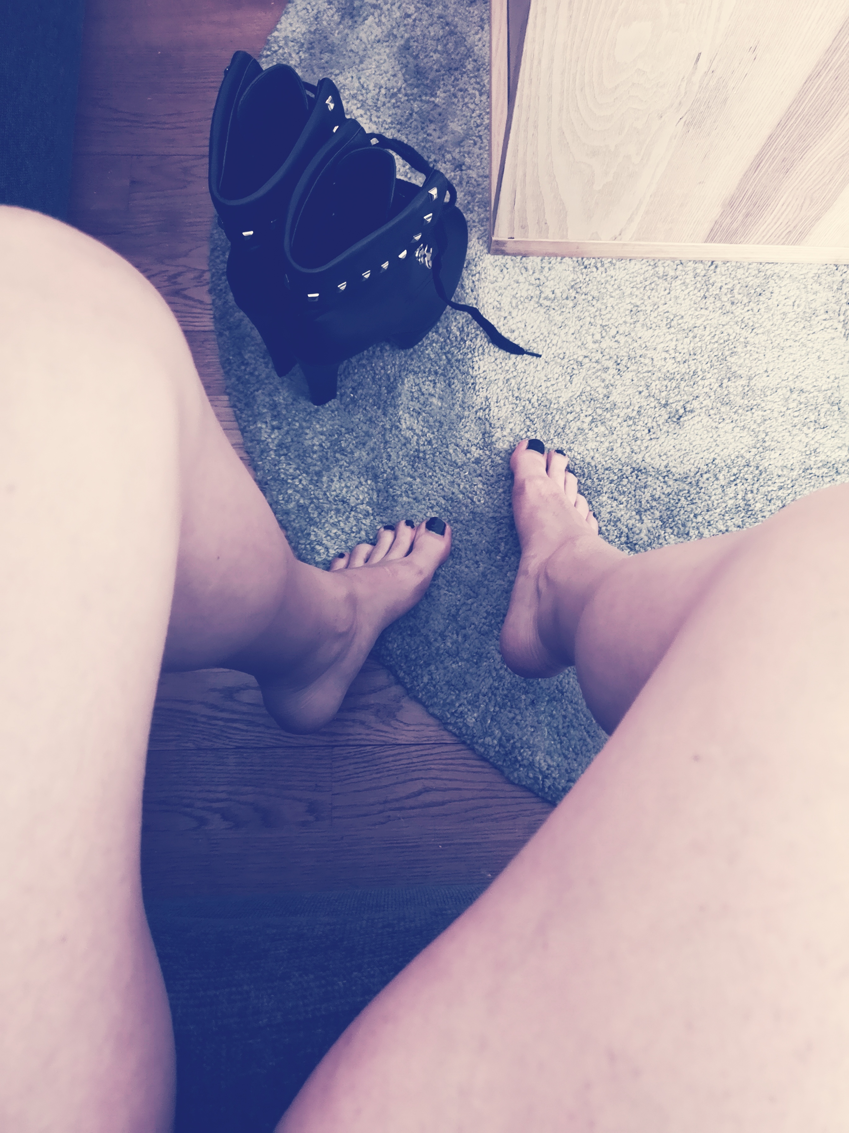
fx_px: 883
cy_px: 566
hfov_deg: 51.4
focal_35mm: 27
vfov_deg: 65.3
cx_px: 424
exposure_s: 1/16.7
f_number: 1.8
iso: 800
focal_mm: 3.95
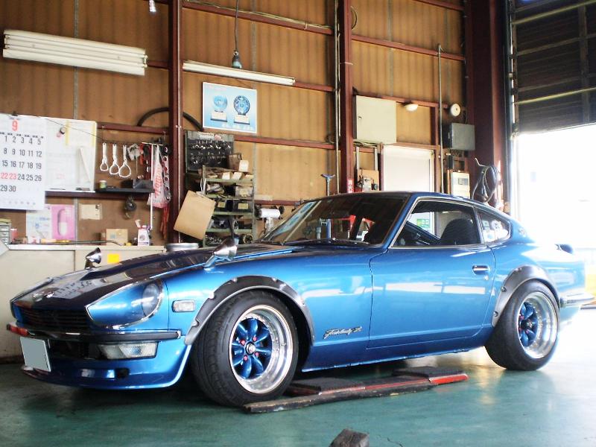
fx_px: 723
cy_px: 224
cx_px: 298
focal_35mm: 42
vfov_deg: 34.3
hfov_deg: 44.8
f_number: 3.5
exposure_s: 1/30
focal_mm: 7.4
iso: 125
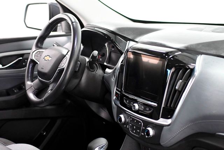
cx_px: 112
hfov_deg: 29.2
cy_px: 75
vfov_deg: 19.7
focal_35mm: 69
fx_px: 429
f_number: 3.5
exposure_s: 1/160
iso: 2500
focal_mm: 46
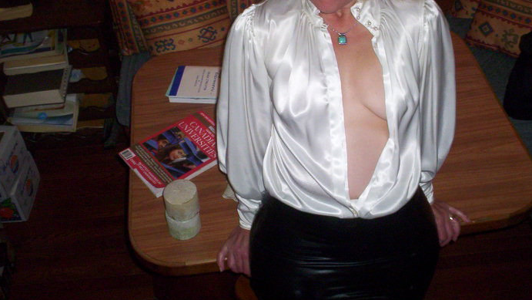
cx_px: 307
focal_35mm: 49
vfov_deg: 24.4
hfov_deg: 42.0
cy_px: 120
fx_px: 691
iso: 140
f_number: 4.5
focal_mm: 4.99
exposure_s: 1/60
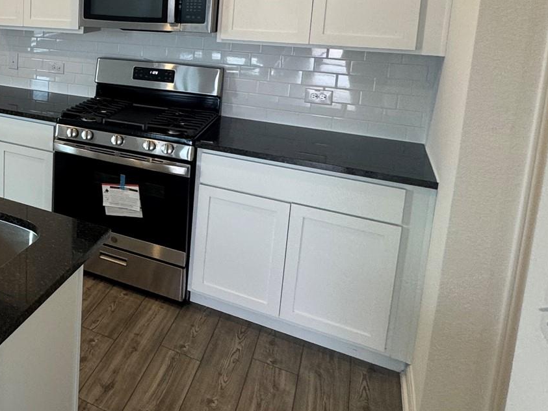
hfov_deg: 43.4
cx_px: -38
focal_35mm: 34
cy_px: 61
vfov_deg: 39.5
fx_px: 538
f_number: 2.2
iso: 160
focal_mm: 2.22
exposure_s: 1/120
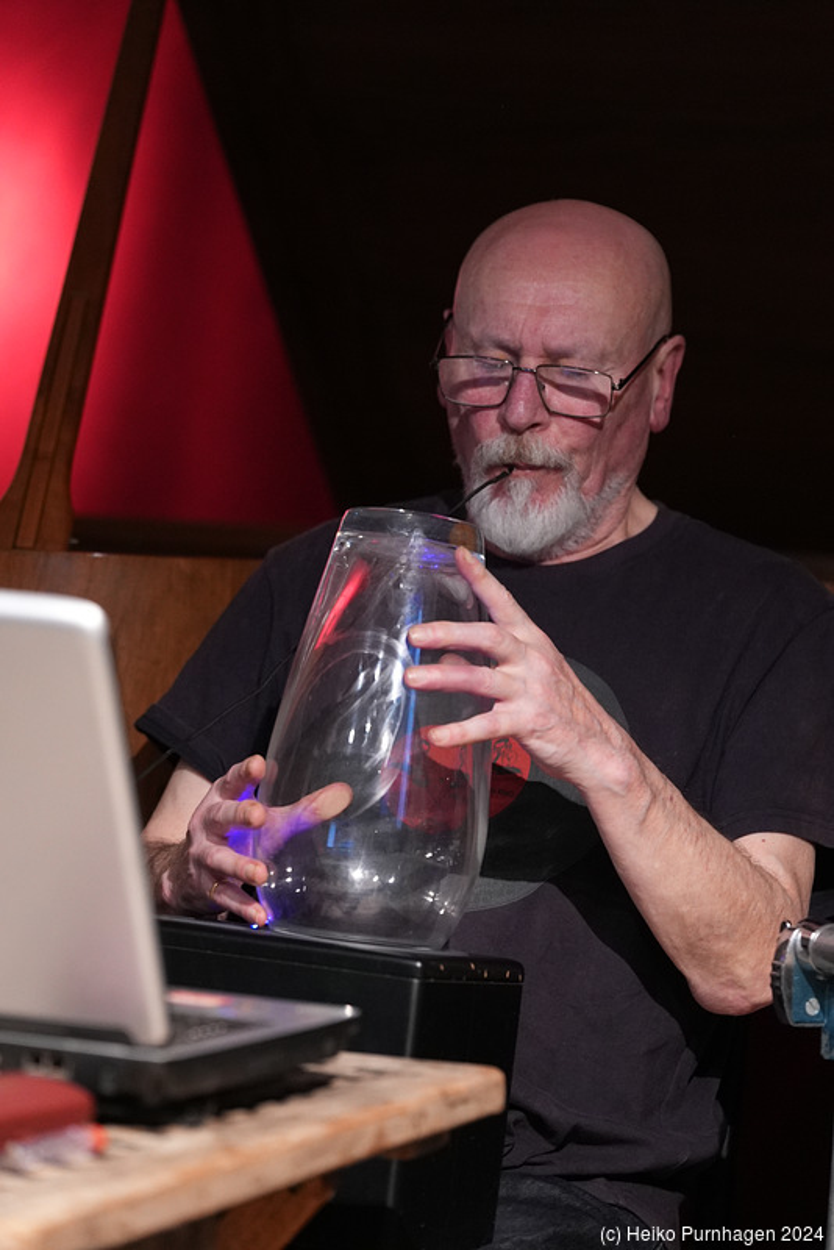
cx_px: 417
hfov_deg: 10.9
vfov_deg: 16.3
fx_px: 4374
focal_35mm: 126
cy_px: 625
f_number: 4
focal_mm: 126
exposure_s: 1/50
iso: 6400
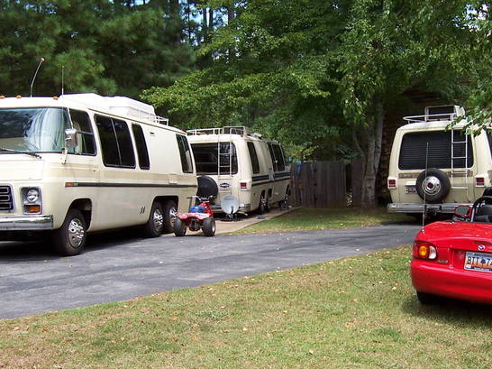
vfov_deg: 29.6
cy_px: 208
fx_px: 696
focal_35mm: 49
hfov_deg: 38.9
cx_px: 278
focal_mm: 5.5
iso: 80
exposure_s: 1/350
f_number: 3.4
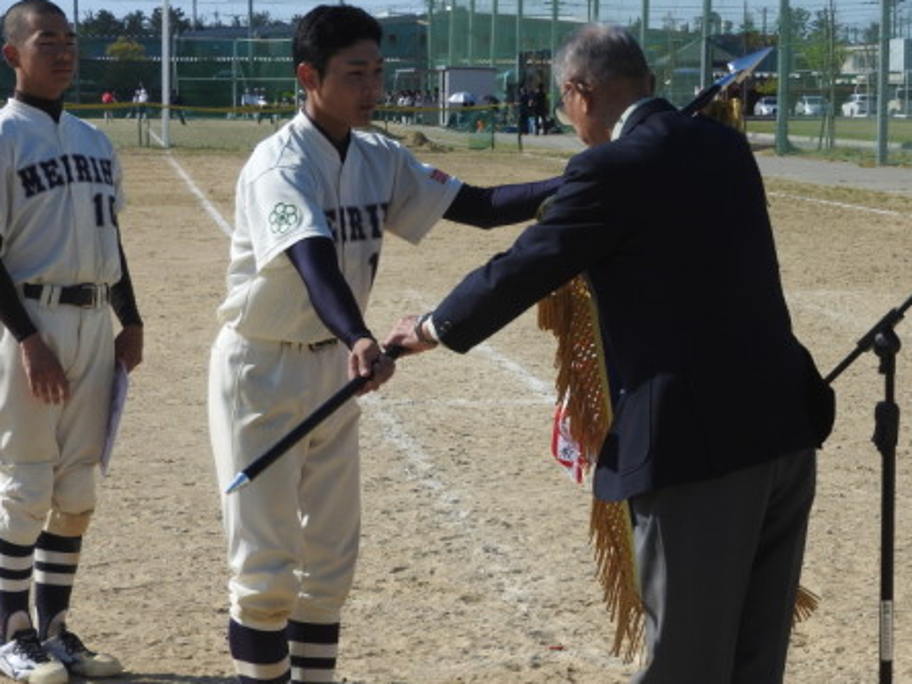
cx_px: 596
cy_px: 399
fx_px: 3373
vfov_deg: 11.6
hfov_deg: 15.4
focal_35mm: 128
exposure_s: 1/800
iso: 100
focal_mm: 17
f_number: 4.8
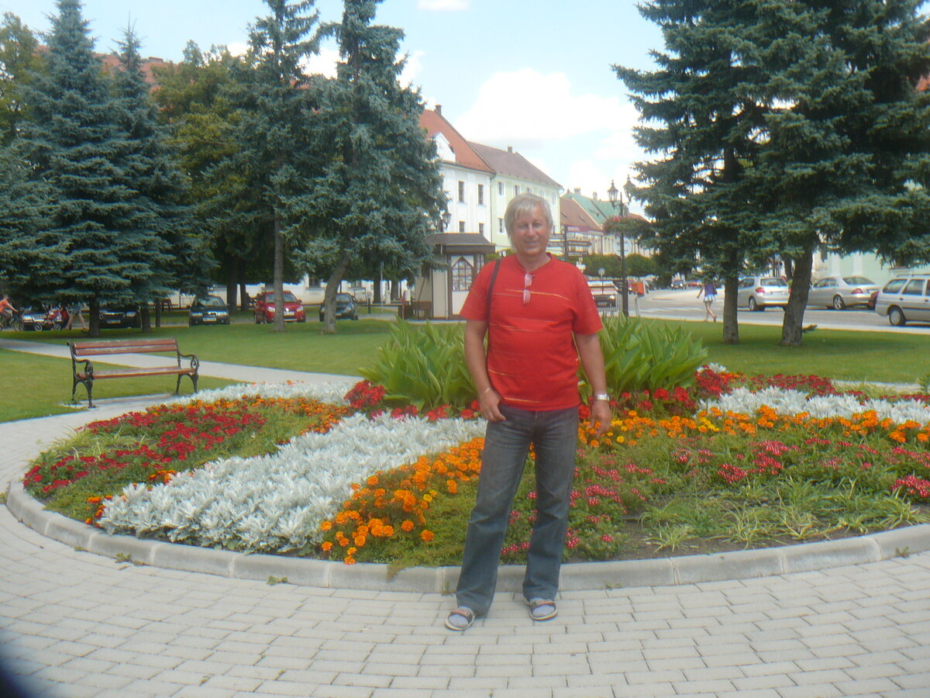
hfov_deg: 52.6
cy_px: 349
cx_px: 465
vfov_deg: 40.7
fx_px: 940
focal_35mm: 35
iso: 80
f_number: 2.8
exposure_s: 1/200
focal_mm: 5.2
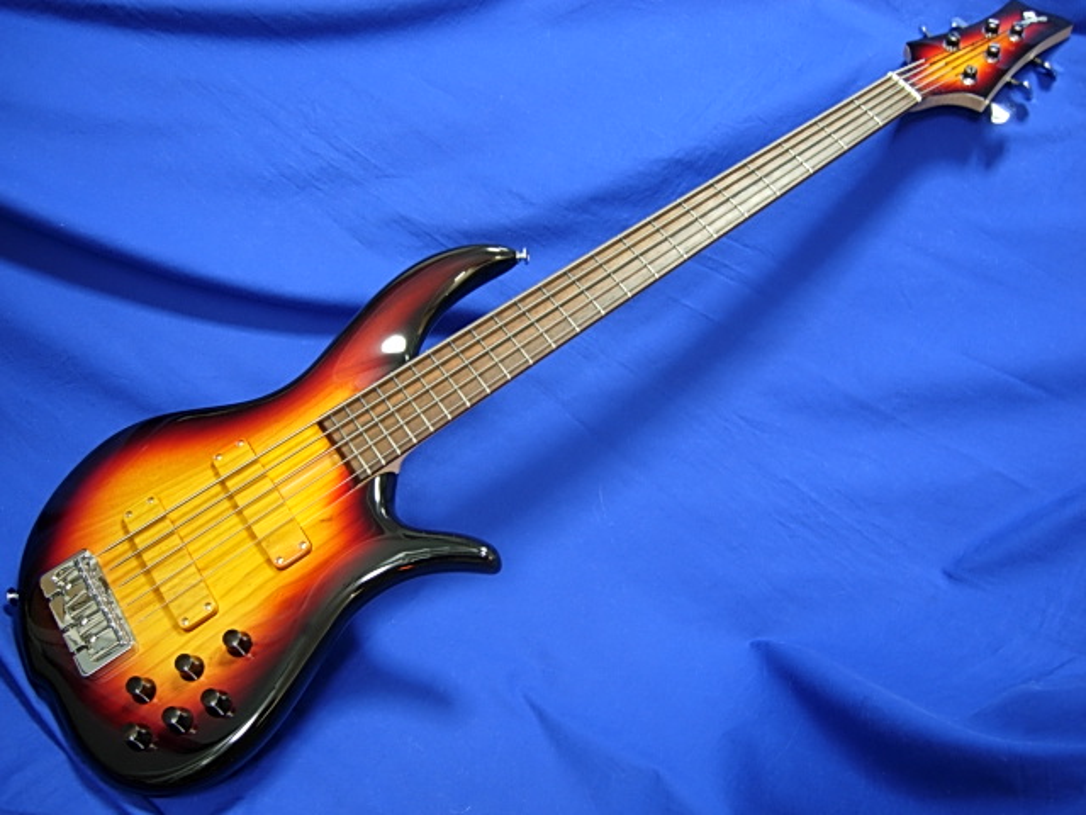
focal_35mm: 36
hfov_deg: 51.4
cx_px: 543
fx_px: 1129
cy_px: 408
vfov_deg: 39.7
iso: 50
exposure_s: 1/4.4
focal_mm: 7.5
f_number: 2.7
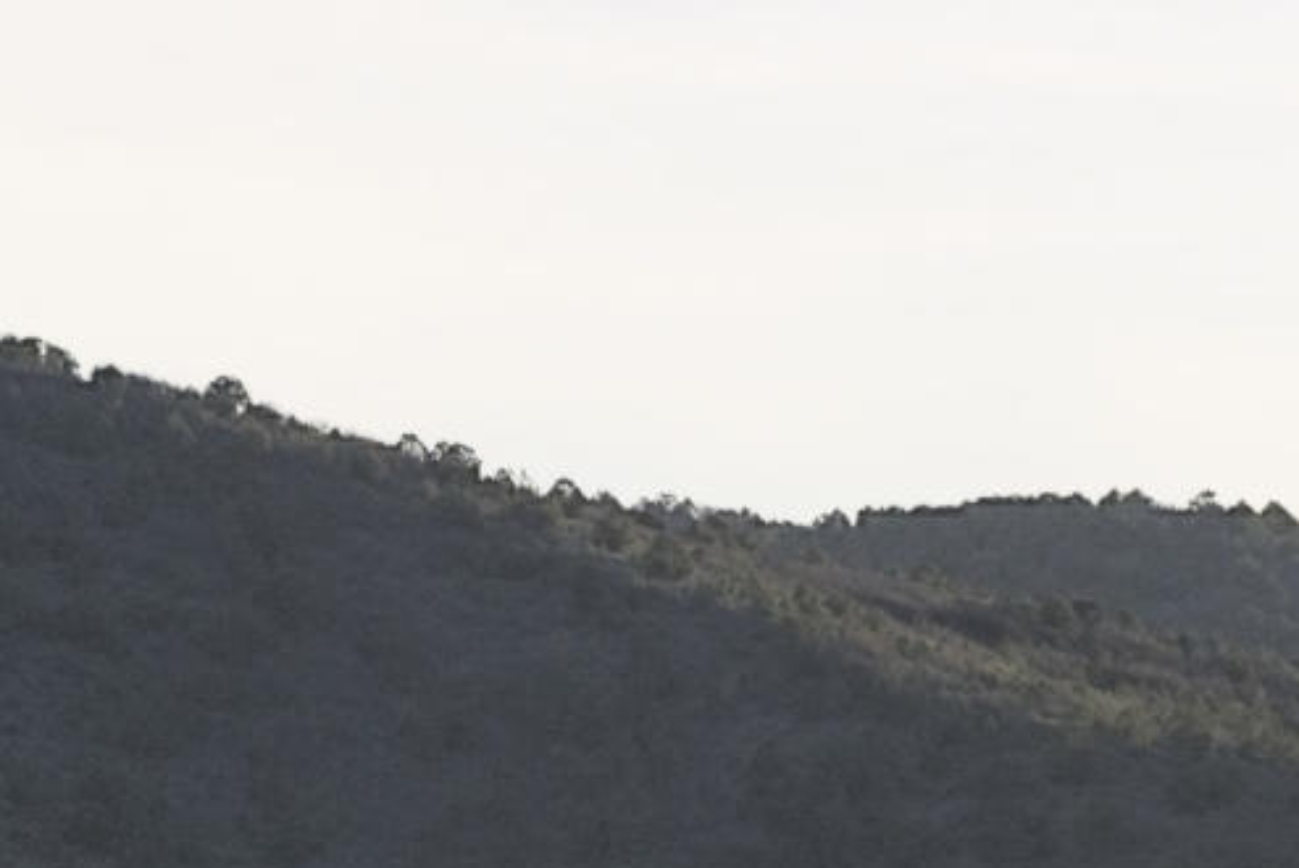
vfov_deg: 1.6
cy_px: 1307
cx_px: 1483
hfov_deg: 2.3
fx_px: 31807
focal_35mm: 881
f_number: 10
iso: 640
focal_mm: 145
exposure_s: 1/640
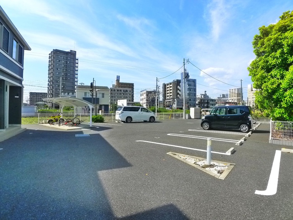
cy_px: 110
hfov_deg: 71.6
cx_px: 146
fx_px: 203
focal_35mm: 24
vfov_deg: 56.8
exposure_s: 1/800
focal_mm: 5.1
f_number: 4
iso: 400
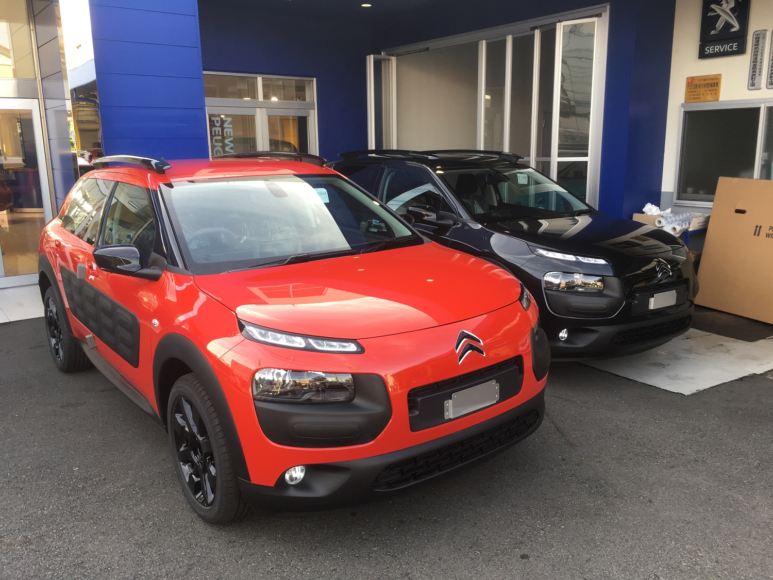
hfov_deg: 61.7
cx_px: 386
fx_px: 648
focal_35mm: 29
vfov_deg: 48.2
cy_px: 290
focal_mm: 4.15
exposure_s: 1/120
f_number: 2.2
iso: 32
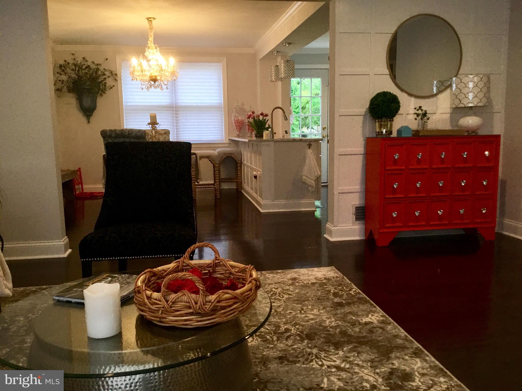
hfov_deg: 58.4
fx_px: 467
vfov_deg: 45.4
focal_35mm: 31
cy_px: 196
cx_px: 261
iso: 40
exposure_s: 1/30
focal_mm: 3.3
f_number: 2.4
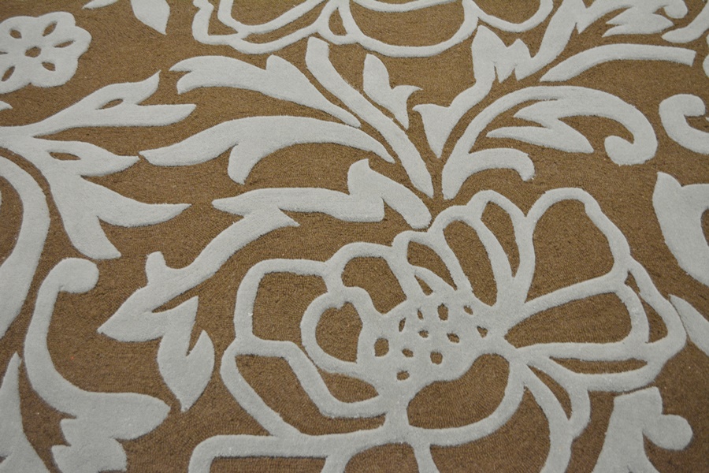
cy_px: 236
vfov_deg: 34.2
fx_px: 768
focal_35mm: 39
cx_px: 354
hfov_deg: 49.6
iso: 800
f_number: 4.2
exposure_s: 1/40
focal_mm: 26
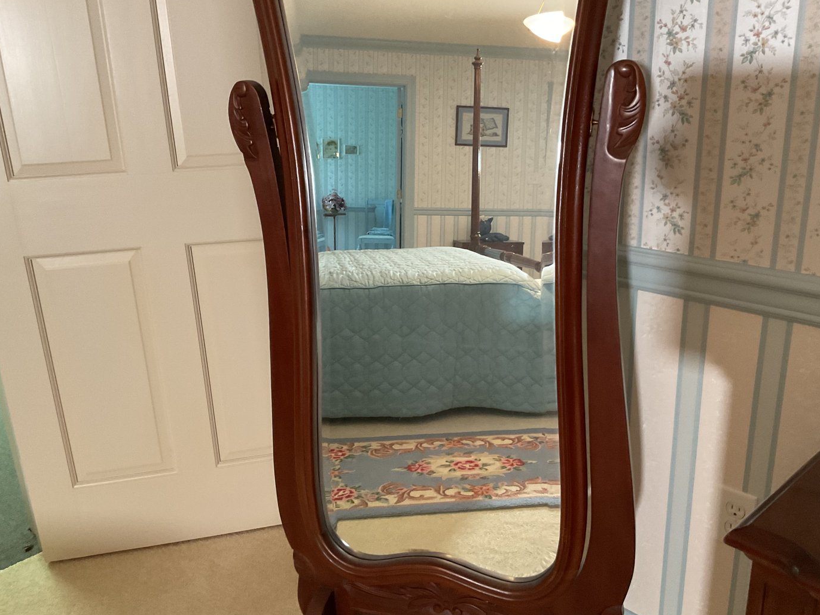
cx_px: 432
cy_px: 316
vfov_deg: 44.2
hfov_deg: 56.8
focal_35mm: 32
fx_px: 758
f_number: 1.8
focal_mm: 3
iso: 250
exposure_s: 1/40
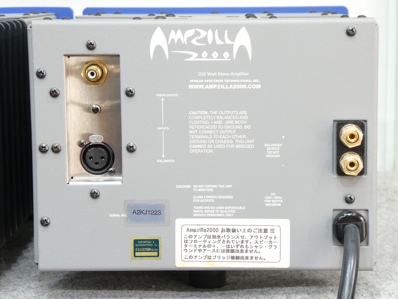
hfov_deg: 21.8
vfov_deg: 16.4
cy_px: 150
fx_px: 1035
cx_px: 199
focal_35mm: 90
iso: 200
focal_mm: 16.1
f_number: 4.9
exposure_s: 1/6
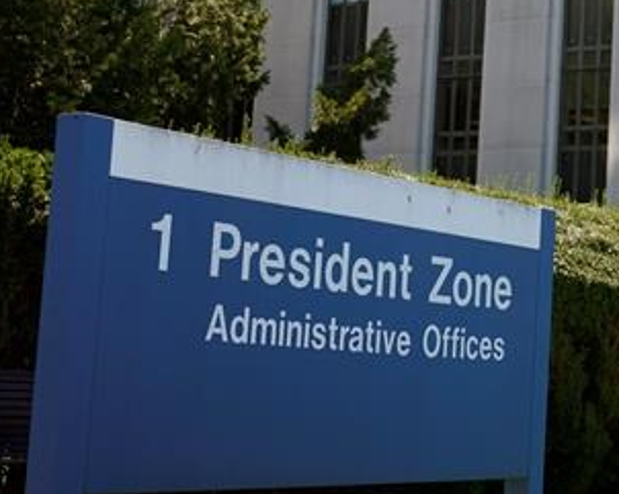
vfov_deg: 16.4
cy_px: 138
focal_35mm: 93
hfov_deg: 20.0
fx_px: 1702
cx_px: 611
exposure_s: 1/500
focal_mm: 46
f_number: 5
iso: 200
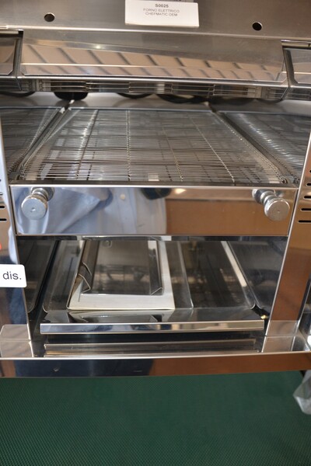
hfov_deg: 41.7
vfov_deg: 59.5
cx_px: 156
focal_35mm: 32
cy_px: 233
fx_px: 408
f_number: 3.8
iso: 500
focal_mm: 21
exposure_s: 1/30
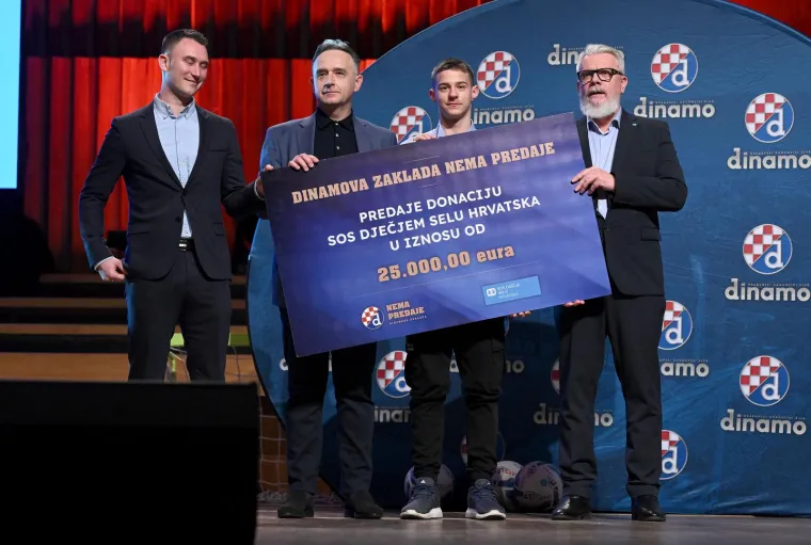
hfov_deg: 22.6
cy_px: 272
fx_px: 2033
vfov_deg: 15.3
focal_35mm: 90
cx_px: 406
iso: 4000
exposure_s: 1/640
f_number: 4
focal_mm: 90
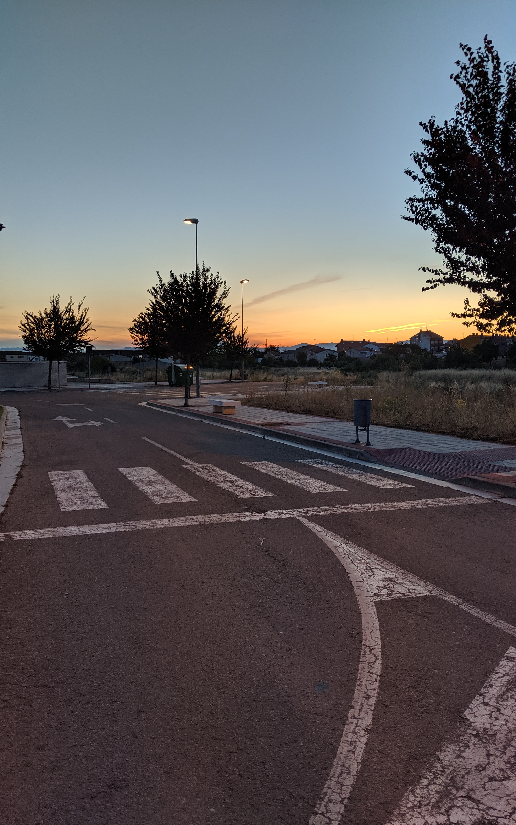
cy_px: 416
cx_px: 284
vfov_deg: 64.6
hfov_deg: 43.1
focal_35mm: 29
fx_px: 652
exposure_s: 1/125
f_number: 1.8
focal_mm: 4.44
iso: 45
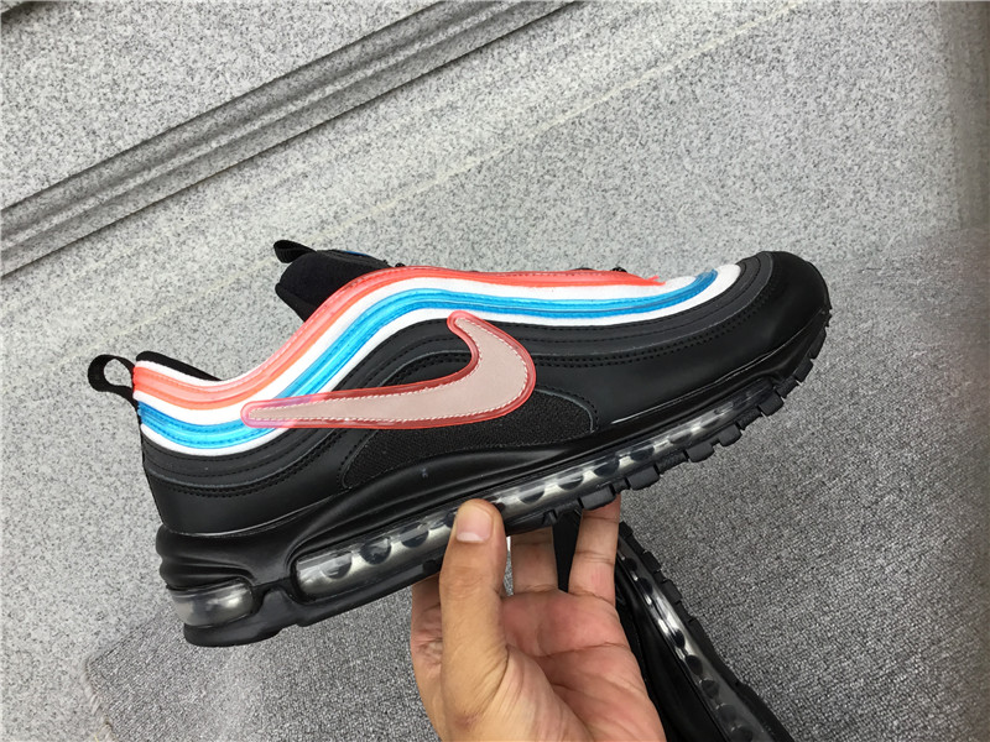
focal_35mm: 31
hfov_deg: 58.4
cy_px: 371
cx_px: 495
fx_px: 887
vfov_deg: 45.4
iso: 40
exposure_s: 1/120
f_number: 2.4
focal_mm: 3.3
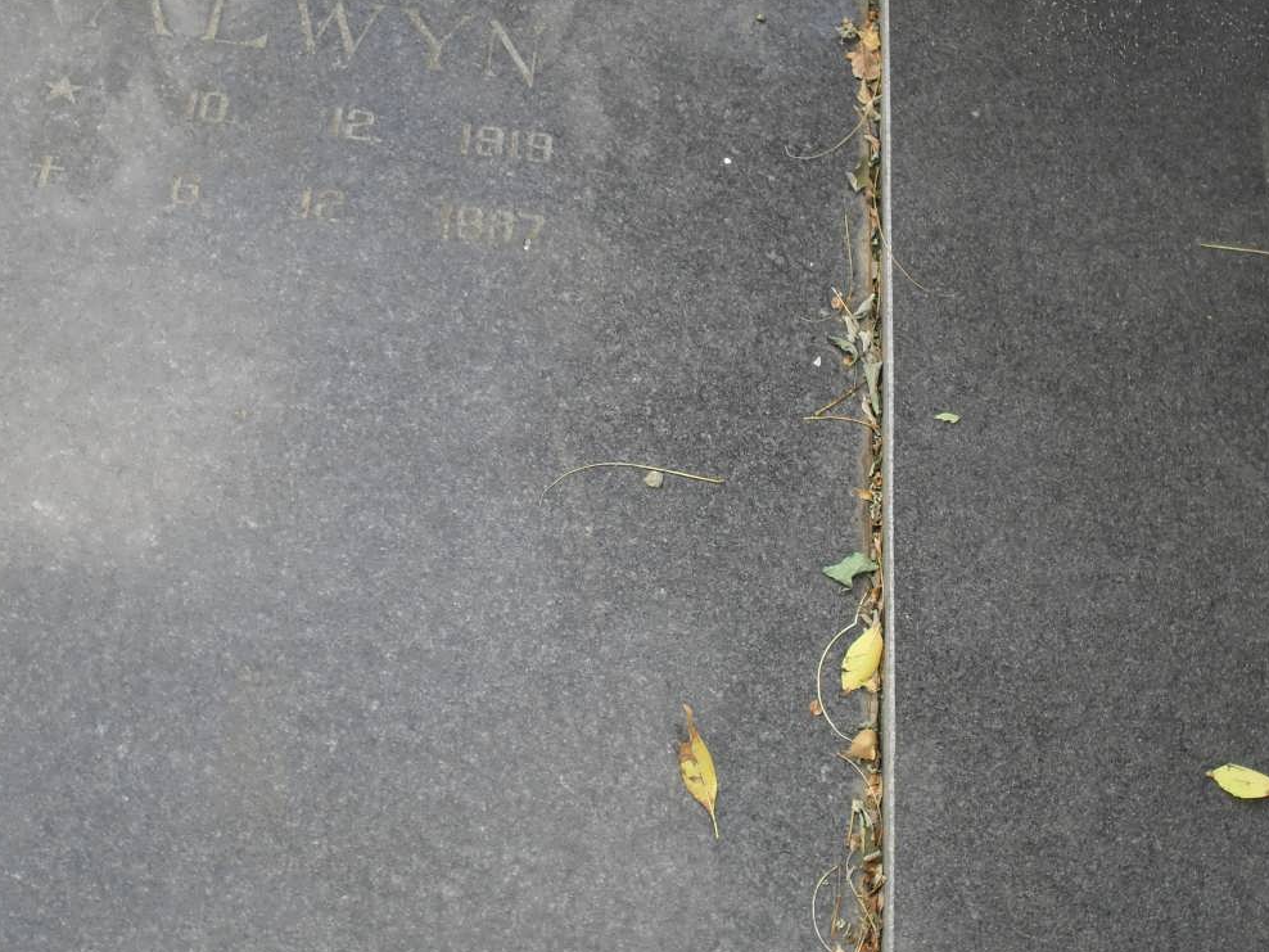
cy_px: 509
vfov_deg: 28.6
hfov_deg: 37.5
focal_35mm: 51
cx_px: 677
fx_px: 1870
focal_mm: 7.5
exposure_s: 1/180
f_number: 3.6
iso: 100
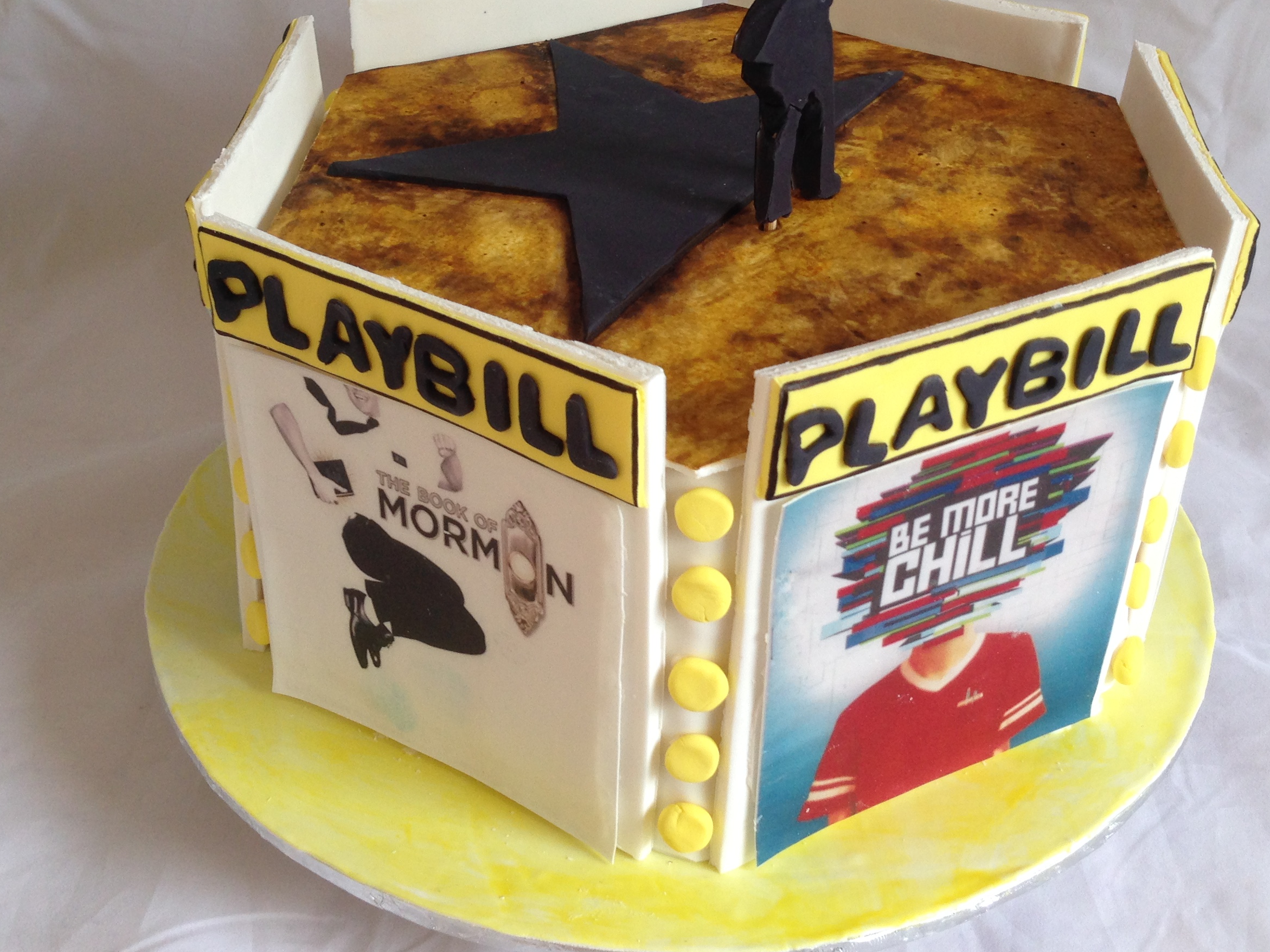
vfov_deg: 31.4
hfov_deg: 41.2
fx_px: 1687
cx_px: 699
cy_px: 365
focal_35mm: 46
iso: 64
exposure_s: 1/40
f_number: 2.4
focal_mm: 4.12
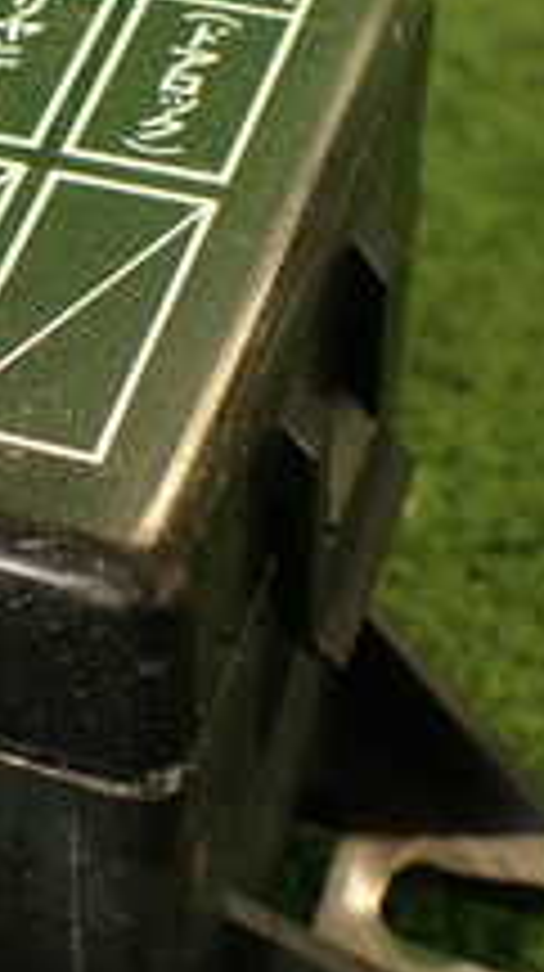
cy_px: 378
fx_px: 2495
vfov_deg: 22.0
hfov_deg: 11.5
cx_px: -454
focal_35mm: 97
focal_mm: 5.79
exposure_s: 1/40
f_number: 2.4
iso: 200
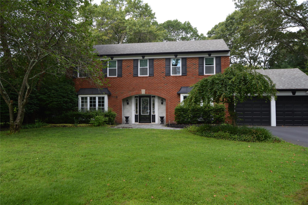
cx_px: 154
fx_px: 231
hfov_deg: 67.4
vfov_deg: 47.8
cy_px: 102
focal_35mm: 27
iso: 100
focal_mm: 18
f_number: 6.3
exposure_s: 1/160
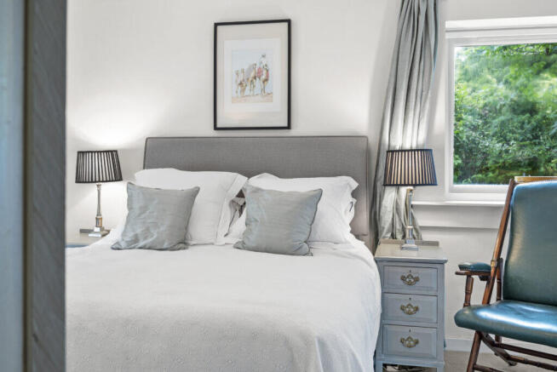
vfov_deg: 37.9
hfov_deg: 54.4
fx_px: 542
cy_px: 186
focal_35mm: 35
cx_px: 278
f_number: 9
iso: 250
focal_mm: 35
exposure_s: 1/1.67
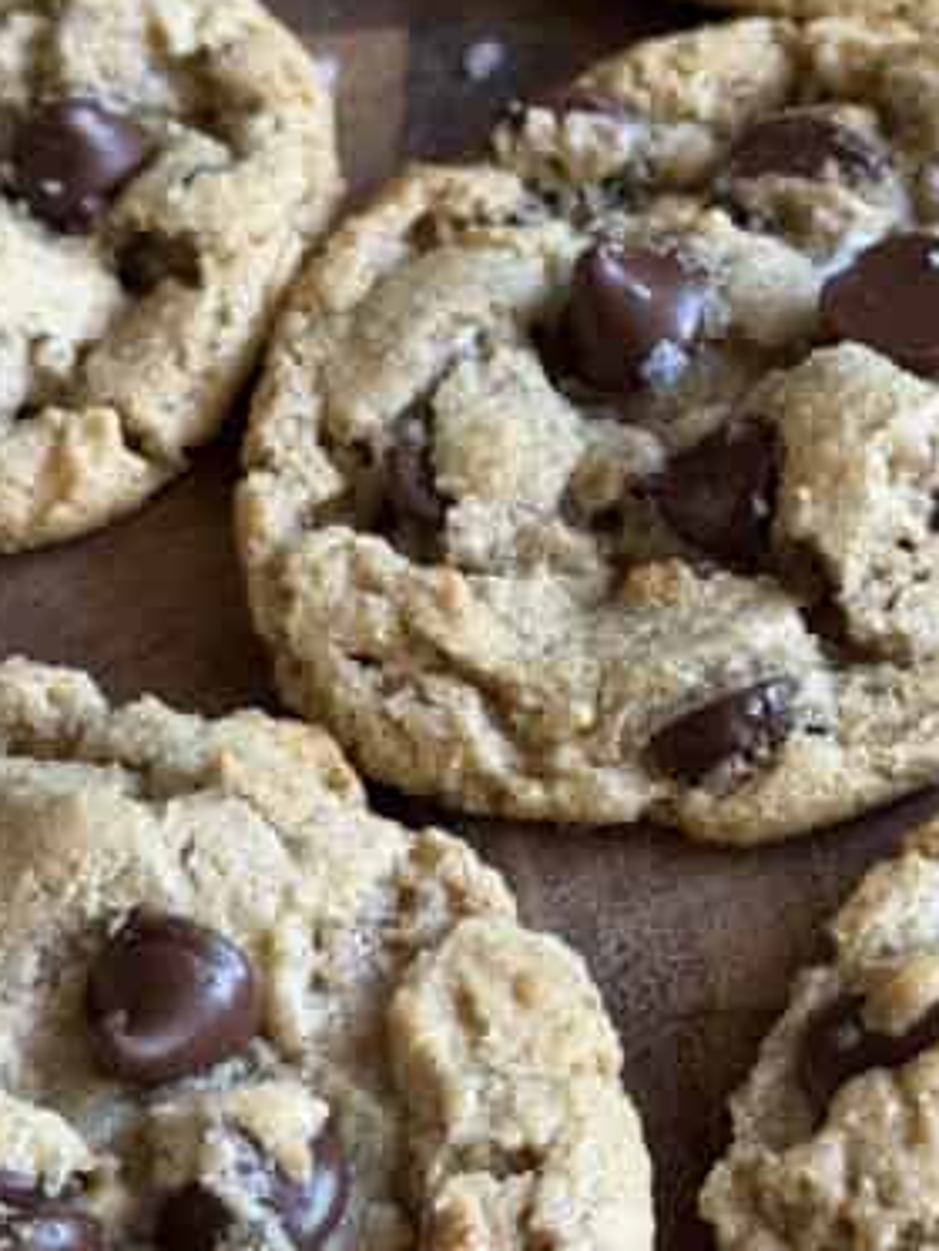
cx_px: 825
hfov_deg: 11.8
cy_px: 465
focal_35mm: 125
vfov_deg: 15.7
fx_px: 4518
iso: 100
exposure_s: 1/74
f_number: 1.8
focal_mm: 6.8
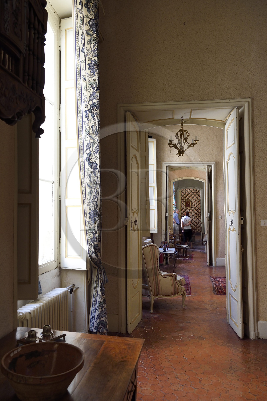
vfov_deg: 58.7
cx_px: 134
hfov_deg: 41.1
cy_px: 200
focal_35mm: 32
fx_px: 356
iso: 1250
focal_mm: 32
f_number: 7.1
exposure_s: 1/60
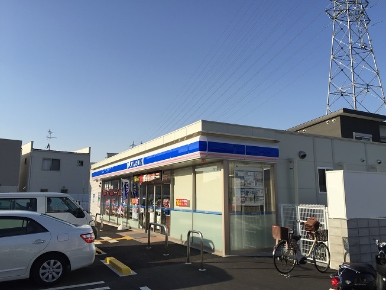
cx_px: 193
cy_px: 145
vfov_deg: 48.2
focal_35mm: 29
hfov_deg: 61.7
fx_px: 323
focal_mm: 4.15
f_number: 2.2
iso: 32
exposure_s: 1/2198
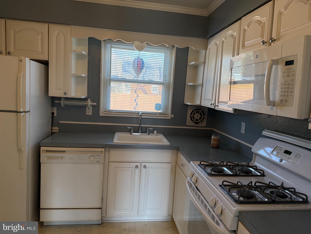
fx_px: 216
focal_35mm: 24
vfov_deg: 56.8
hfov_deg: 71.6
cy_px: 117
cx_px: 156
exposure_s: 1/211
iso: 200
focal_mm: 6.76
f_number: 1.78
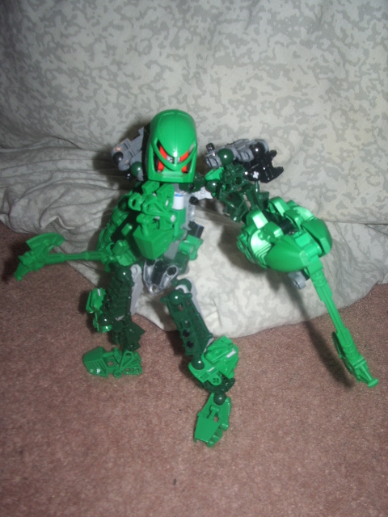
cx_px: 194
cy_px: 258
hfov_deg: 40.7
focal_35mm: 35
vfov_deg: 52.6
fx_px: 523
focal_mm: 5.8
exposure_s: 1/40
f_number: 4.3
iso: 100
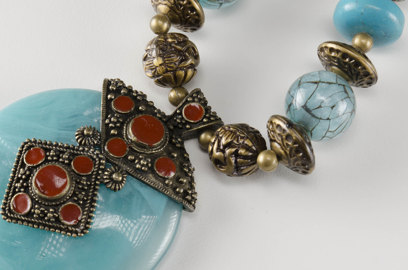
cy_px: 153
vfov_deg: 12.1
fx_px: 1274
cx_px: 168
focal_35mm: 113
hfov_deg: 18.2
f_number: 10
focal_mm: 55
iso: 100
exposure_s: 1/80
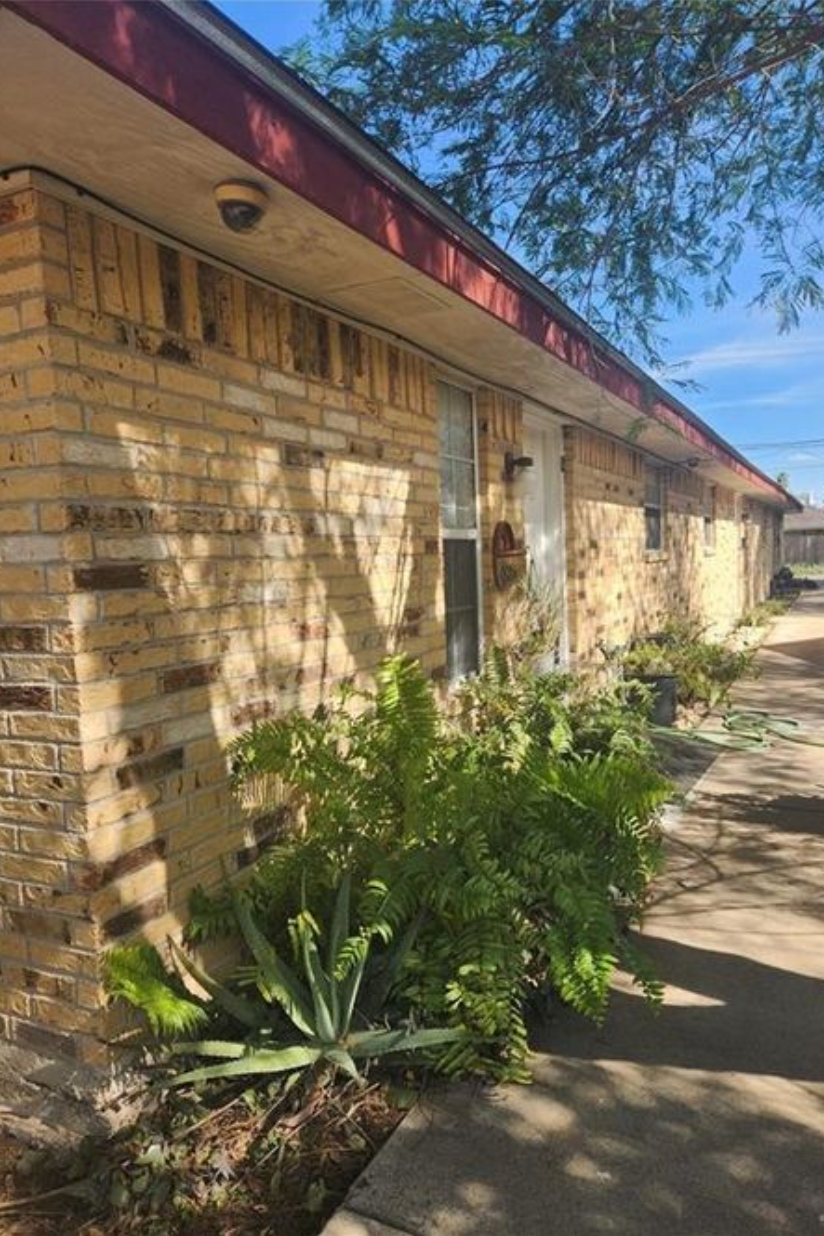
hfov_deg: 53.1
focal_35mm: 24
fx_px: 824
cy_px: 618
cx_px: 437
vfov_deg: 73.8
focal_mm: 5.4
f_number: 1.8
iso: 20
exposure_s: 1/617
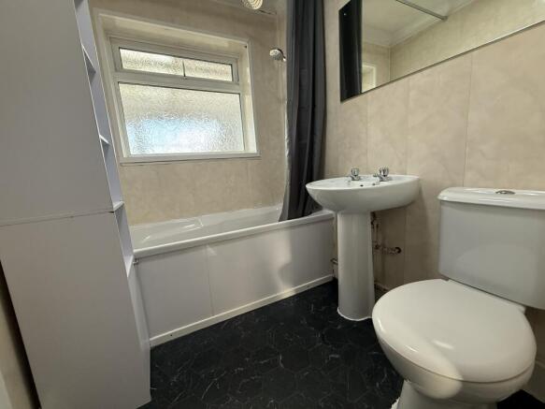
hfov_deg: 102.1
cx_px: 272
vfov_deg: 85.7
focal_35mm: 14
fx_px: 220
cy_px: 204
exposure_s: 1/100
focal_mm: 2.22
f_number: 2.2
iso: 250
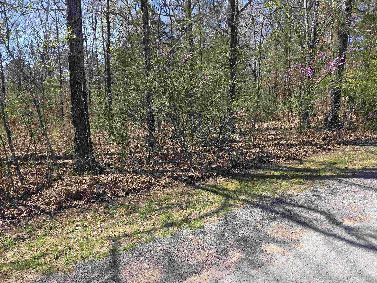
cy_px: 142
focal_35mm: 23
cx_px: 188
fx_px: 250
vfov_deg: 58.9
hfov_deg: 73.9
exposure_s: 1/1659
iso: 80
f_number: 1.7
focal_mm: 6.3
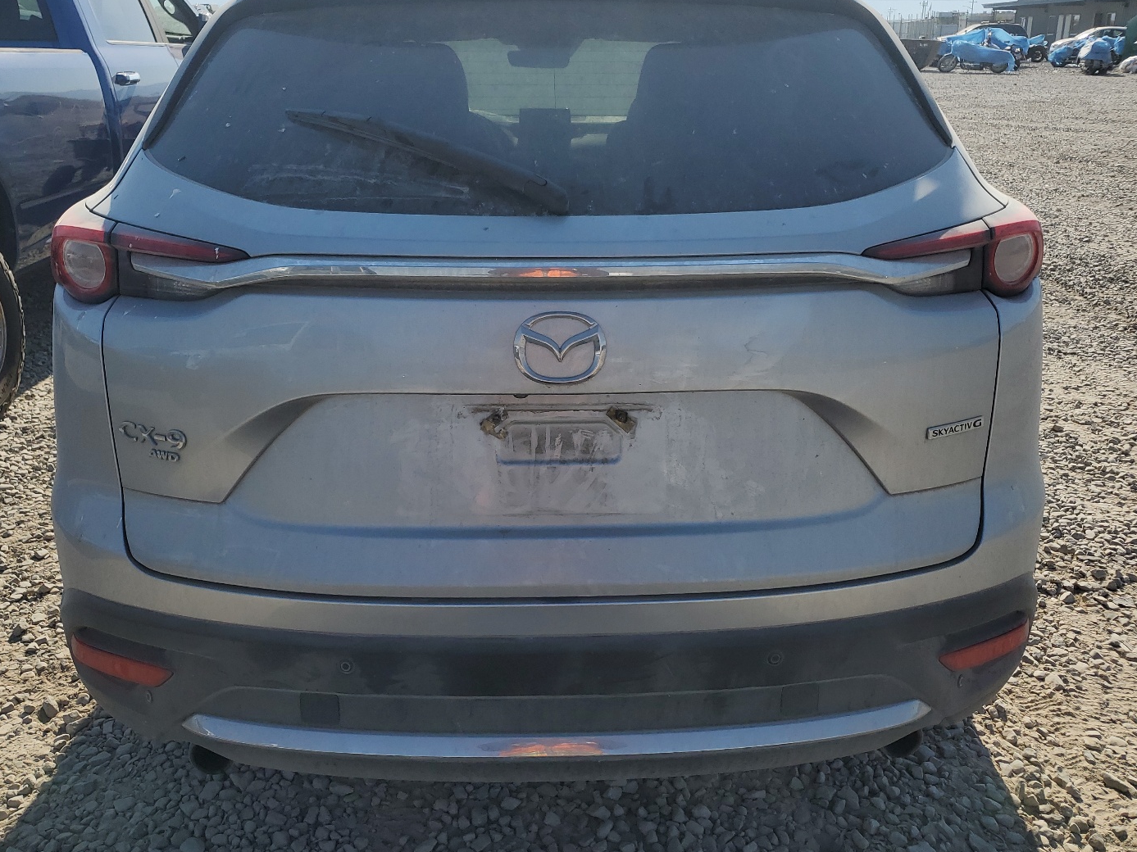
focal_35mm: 30
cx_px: 560
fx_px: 985
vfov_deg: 46.7
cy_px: 389
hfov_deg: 60.0
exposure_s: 1/5000
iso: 50
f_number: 1.5
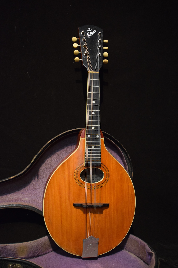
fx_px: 300
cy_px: 134
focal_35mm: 40
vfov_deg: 47.9
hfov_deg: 33.0
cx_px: 89
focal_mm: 27
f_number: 4
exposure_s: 1/30
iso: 2500
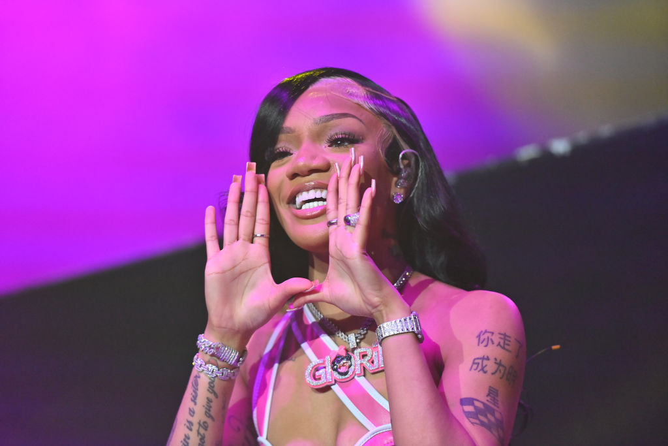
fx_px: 3711
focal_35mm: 200
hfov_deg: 10.3
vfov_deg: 6.9
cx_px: 334
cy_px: 223
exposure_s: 1/2000
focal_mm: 200
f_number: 2.8
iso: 4000
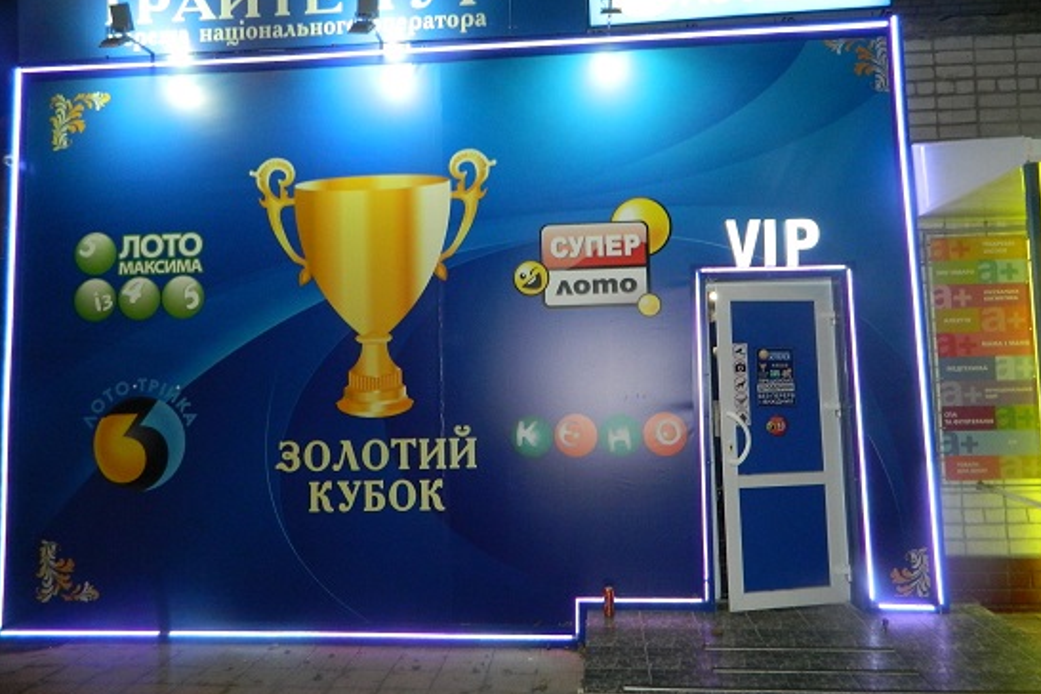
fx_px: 781
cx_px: 525
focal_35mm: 27
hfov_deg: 67.4
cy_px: 308
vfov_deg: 47.8
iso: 360
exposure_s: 1/30
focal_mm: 4.5
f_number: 3.1
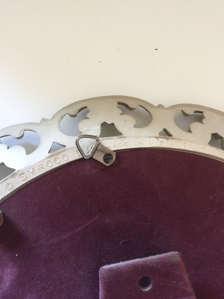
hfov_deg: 48.2
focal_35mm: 29
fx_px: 250
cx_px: 112
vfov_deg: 61.7
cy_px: 150
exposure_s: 1/17
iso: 320
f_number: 2.2
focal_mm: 4.15
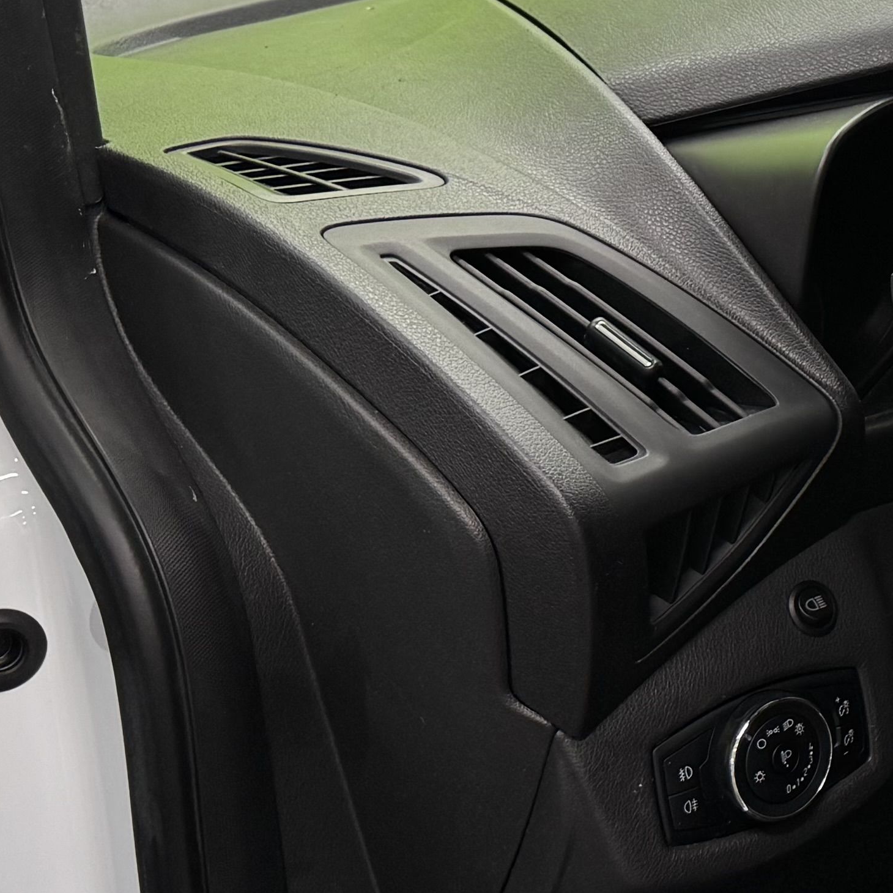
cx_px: 1450
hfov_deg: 18.0
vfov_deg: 20.9
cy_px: 360
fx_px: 2422
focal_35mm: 83
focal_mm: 6.76
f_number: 1.78
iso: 125
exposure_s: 1/50
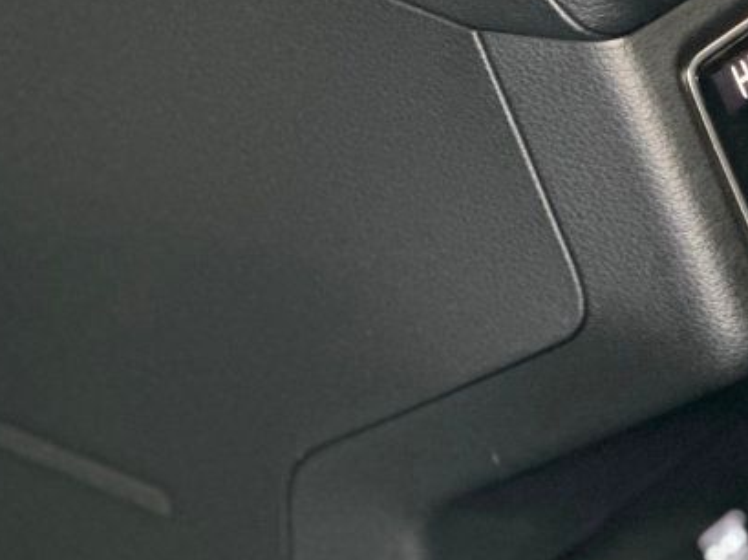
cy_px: -9
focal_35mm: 193
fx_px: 4167
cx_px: 911
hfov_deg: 10.1
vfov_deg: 7.6
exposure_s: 1/15
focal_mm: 9
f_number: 2.8
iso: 1000
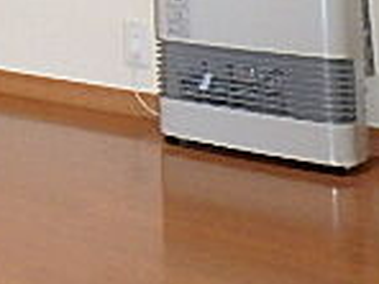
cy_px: -248
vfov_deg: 14.1
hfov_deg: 17.2
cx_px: -323
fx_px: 996
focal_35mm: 91
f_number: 3.5
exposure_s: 1/30
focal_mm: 3.7
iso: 400
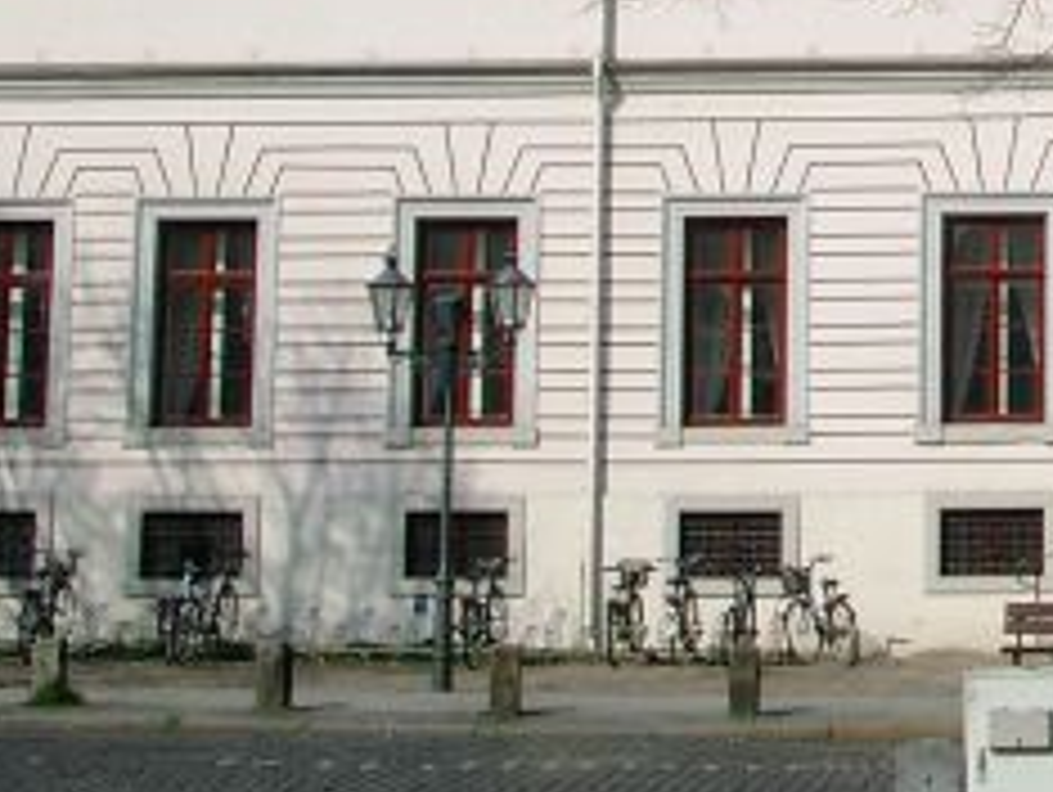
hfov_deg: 16.0
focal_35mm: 116
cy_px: -288
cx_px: 1404
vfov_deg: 12.3
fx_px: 3532
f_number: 5.6
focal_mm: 7.13
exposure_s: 1/704
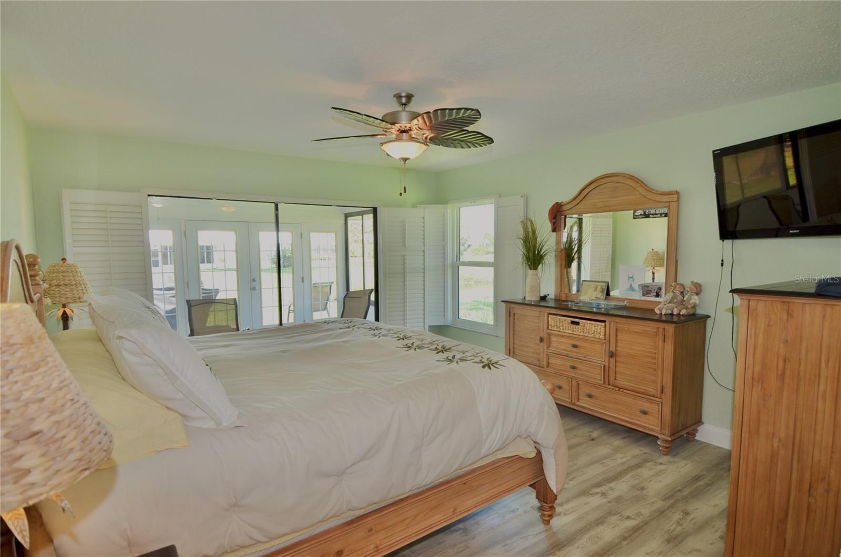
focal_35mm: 18
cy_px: 278
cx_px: 420
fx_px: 420
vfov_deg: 67.1
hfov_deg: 90.1
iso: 200
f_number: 4.5
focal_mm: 12
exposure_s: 1/80
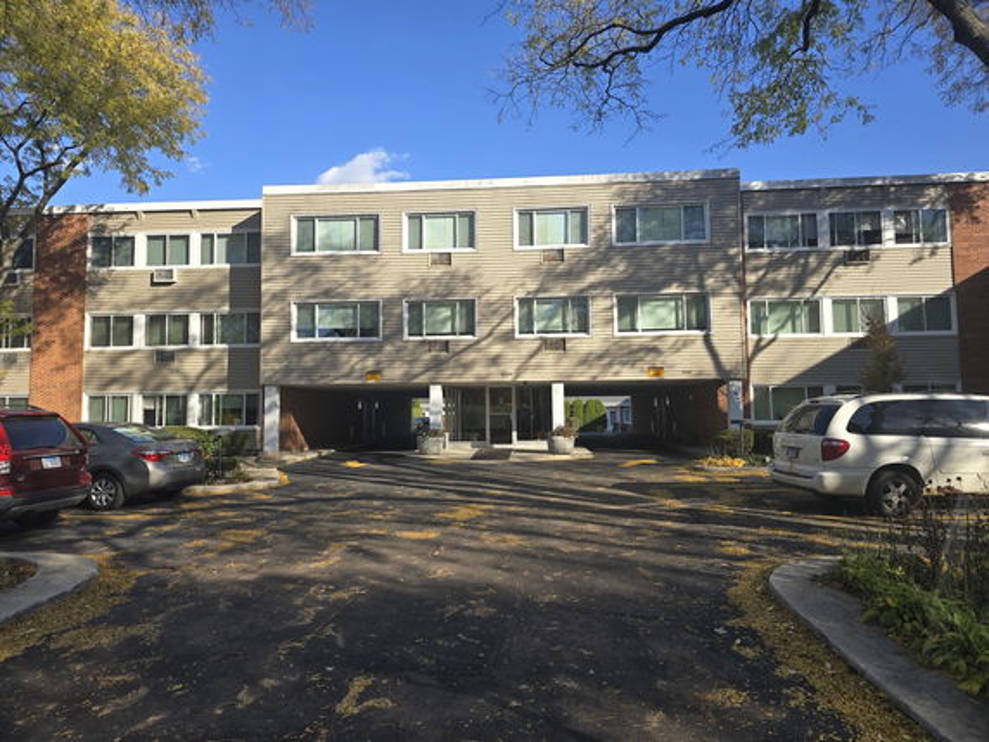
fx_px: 657
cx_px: 494
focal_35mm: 23
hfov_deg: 73.9
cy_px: 371
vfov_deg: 58.9
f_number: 1.7
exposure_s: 1/406
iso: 12
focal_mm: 6.3
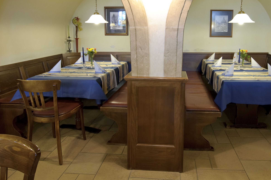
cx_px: 167
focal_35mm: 25
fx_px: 188
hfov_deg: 70.6
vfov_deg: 49.3
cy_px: 46
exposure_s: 1/2
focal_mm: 14
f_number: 10
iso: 400
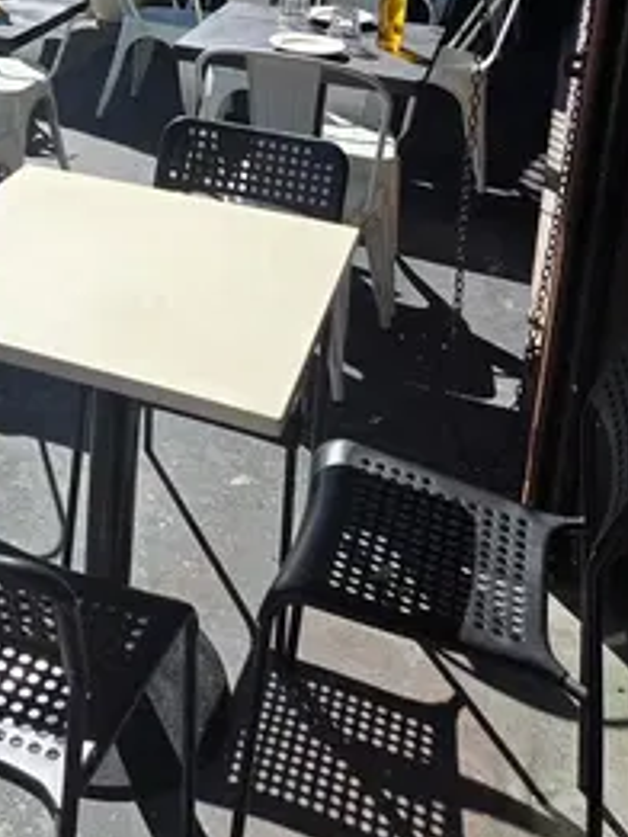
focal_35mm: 47
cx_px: 32
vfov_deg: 36.5
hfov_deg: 29.3
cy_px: 8
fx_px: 1136
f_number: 1.8
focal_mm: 5.4
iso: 40
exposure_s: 1/2921
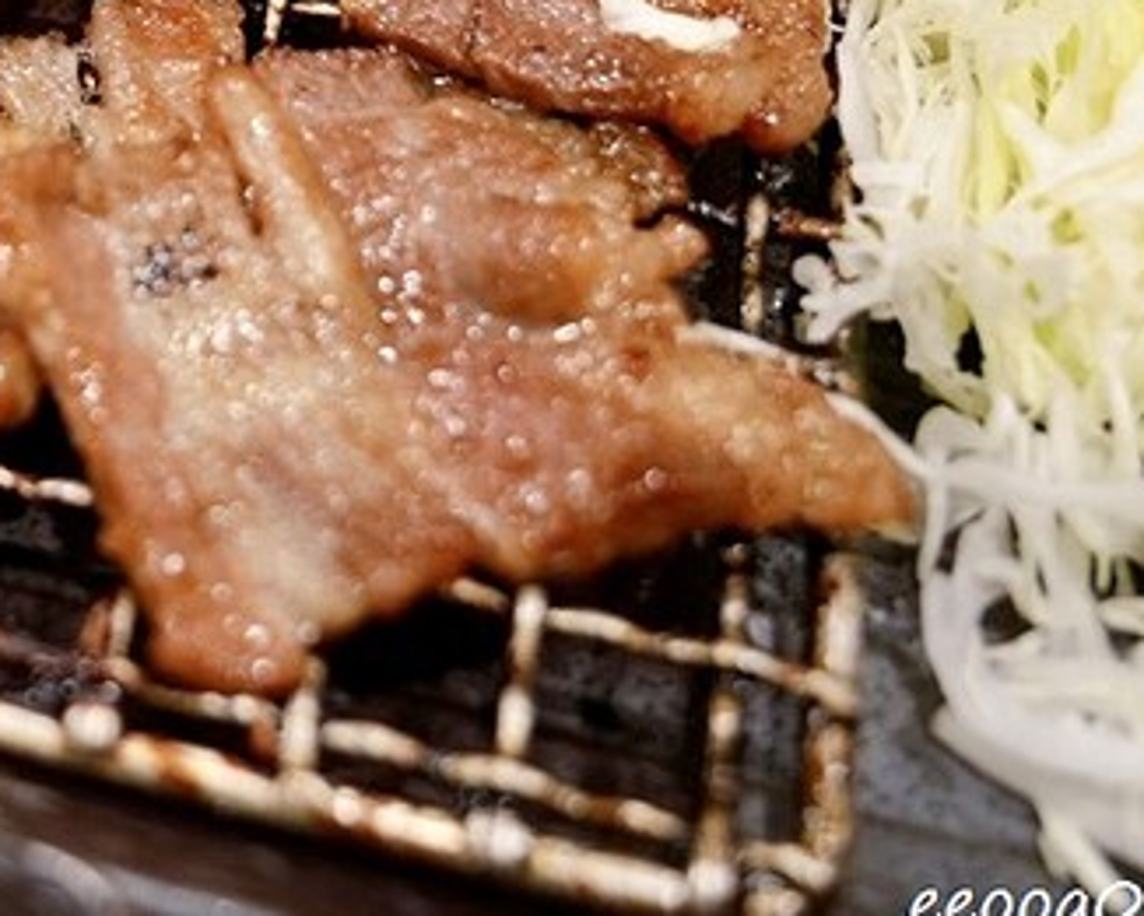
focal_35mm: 71
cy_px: -28
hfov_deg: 24.6
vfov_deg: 20.8
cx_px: -179
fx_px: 2405
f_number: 4
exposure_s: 1/30
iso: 500
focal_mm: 29
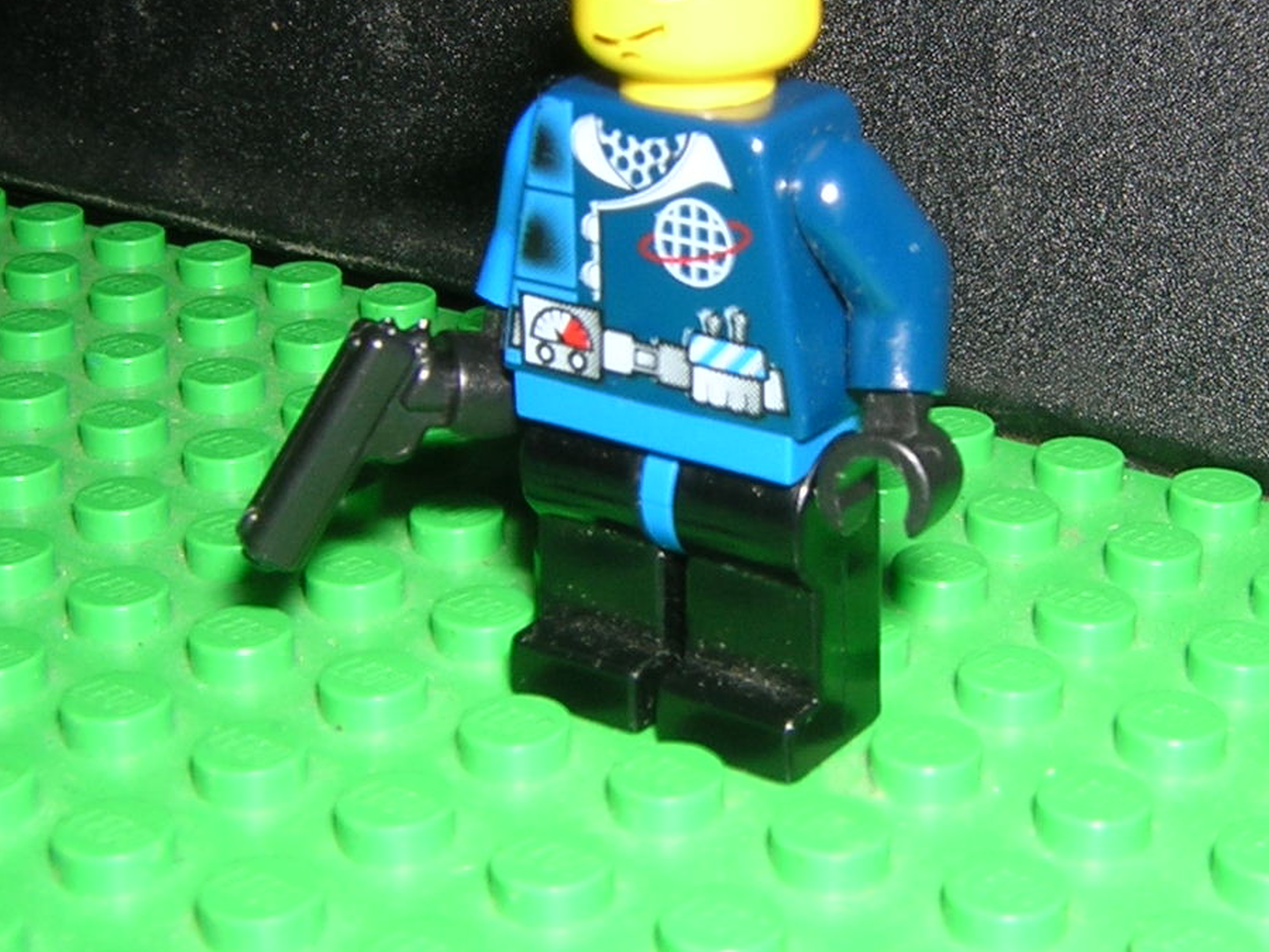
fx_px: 2346
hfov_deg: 30.0
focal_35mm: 64
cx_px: 852
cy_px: 295
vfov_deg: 22.8
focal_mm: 4.7
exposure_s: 1/60.1
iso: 100
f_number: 5.2
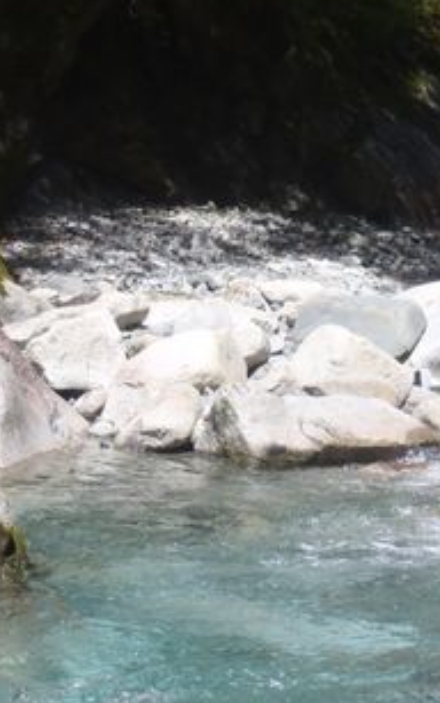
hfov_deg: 12.4
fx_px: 2014
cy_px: 518
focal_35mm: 105
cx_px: 358
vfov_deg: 19.7
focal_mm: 6.83
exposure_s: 1/250
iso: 80
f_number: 4.6
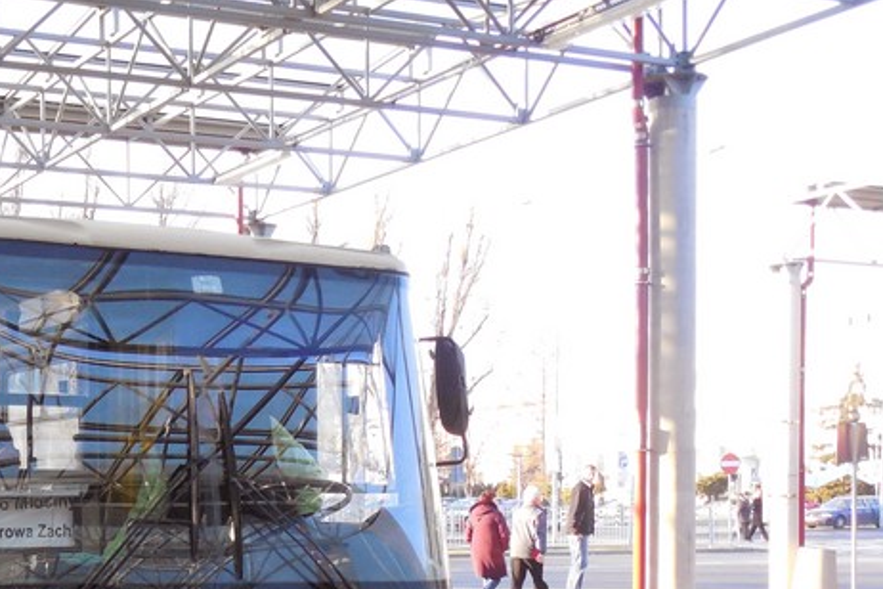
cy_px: 566
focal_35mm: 63
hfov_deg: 30.8
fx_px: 1545
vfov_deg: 21.0
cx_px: 130
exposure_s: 1/250
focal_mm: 6.3
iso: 450
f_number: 3.7
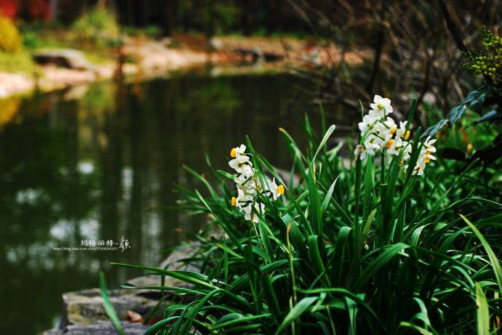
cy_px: 168
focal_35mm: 75
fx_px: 1046
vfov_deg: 18.2
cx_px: 251
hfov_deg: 27.0
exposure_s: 1/640
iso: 100
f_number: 3.5
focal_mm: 50
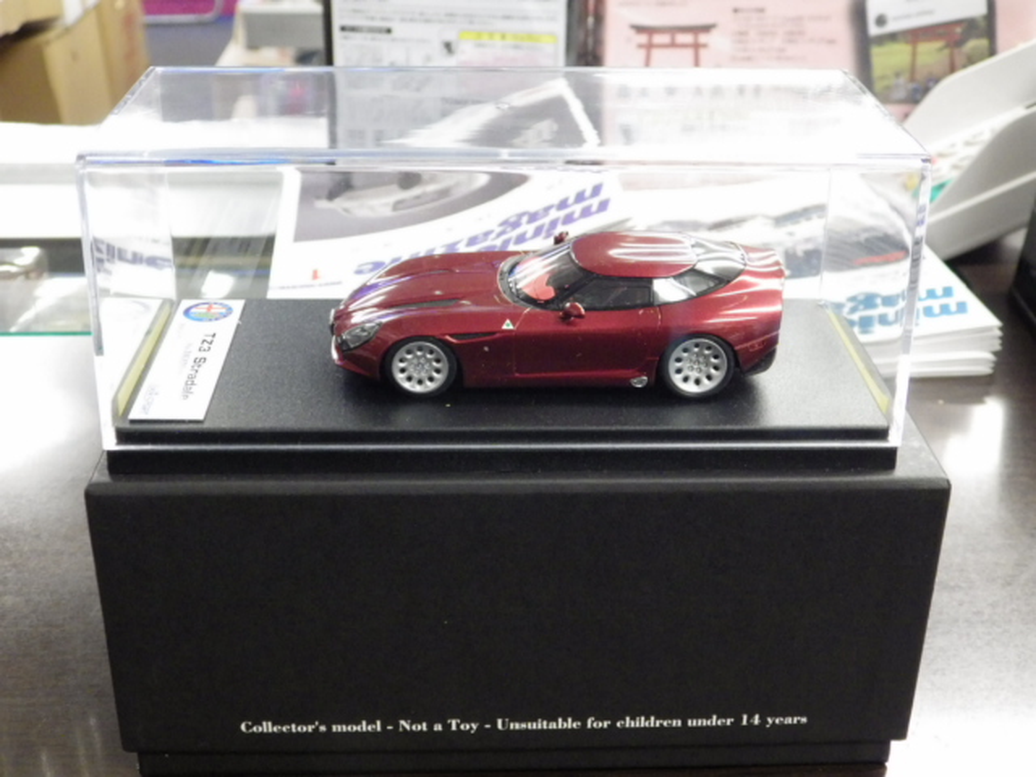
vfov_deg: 29.1
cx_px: 518
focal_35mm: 50
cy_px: 388
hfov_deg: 38.2
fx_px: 1496
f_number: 3.8
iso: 800
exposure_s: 1/25
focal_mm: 9
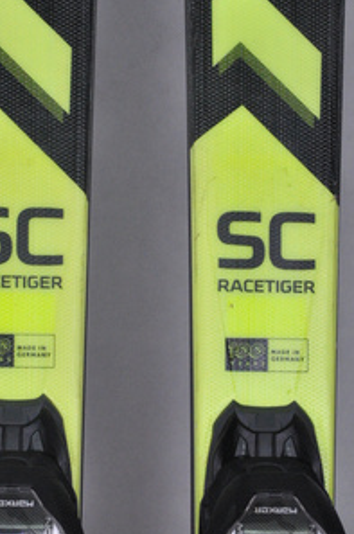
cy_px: 257
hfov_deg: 5.7
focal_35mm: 239
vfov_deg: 8.6
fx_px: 3534
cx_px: 139
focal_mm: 105
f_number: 9.5
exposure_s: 1/125
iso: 3200
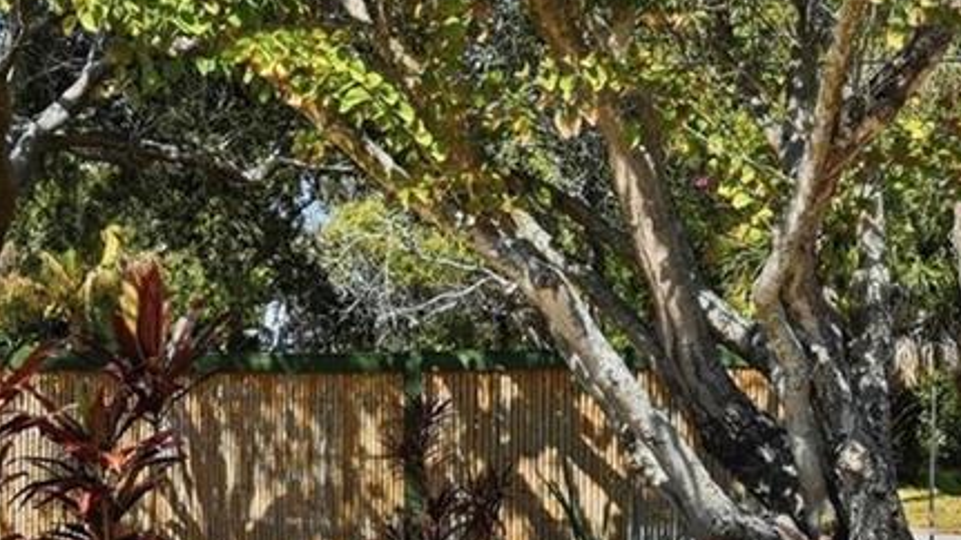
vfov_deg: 16.6
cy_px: 436
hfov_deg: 29.4
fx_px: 1832
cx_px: 528
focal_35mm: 72
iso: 250
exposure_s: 1/8000
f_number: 9
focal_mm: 18.5
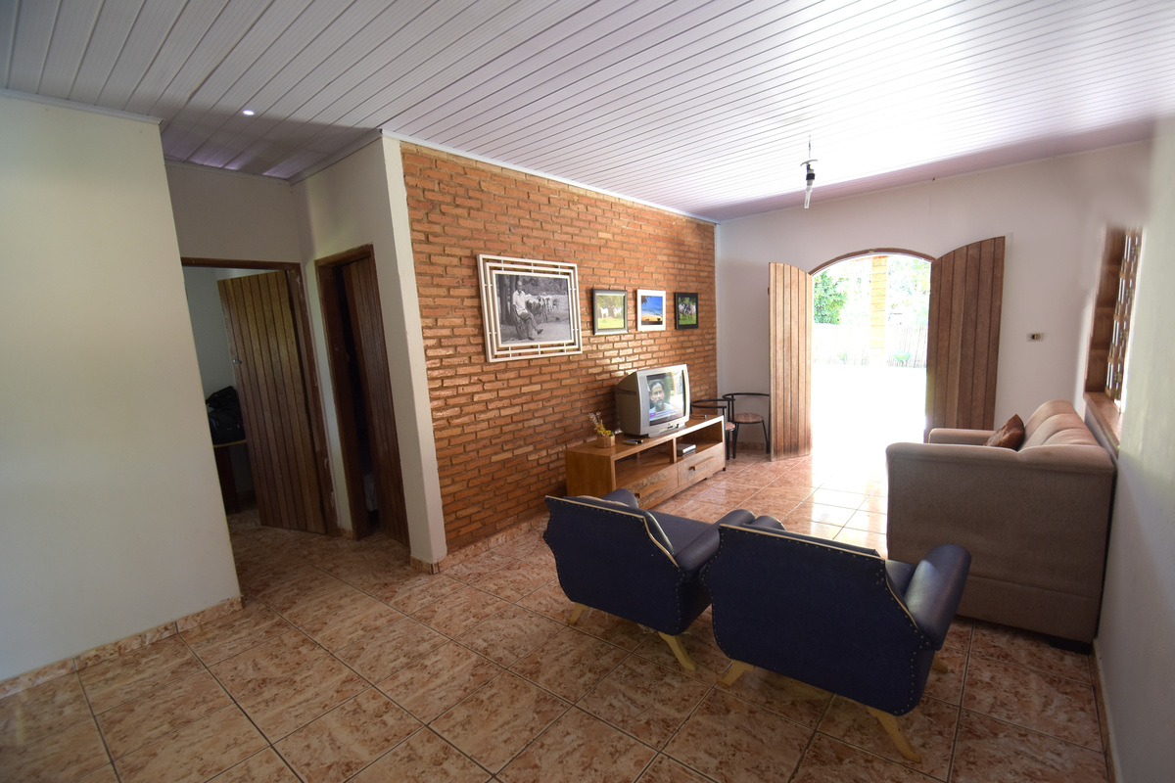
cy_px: 392
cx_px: 588
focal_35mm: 15
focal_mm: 10
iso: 400
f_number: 3.5
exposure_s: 1/50
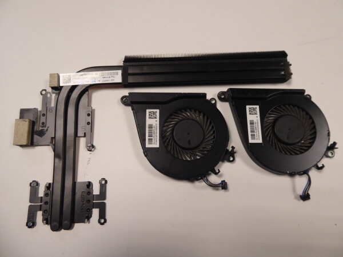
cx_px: 172
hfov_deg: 69.4
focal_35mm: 25
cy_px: 128
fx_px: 248
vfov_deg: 54.9
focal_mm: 4.3
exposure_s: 1/60
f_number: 3.3
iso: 250
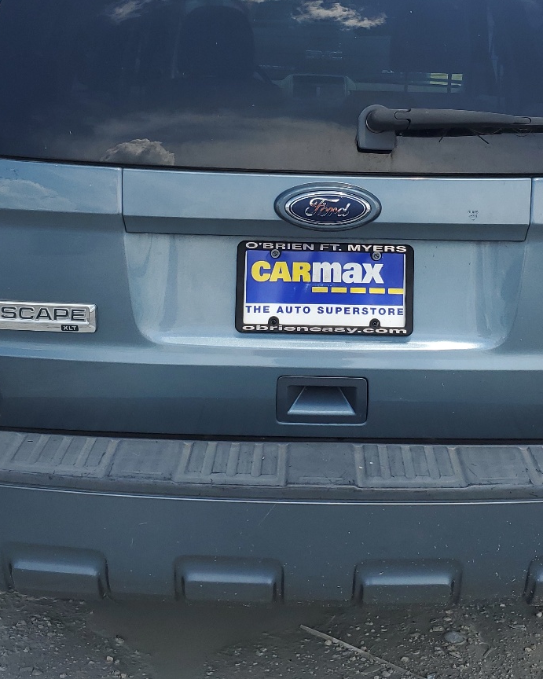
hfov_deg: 32.0
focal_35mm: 47
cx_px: 317
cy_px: 242
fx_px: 944
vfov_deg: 39.2
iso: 50
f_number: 1.5
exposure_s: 1/2500
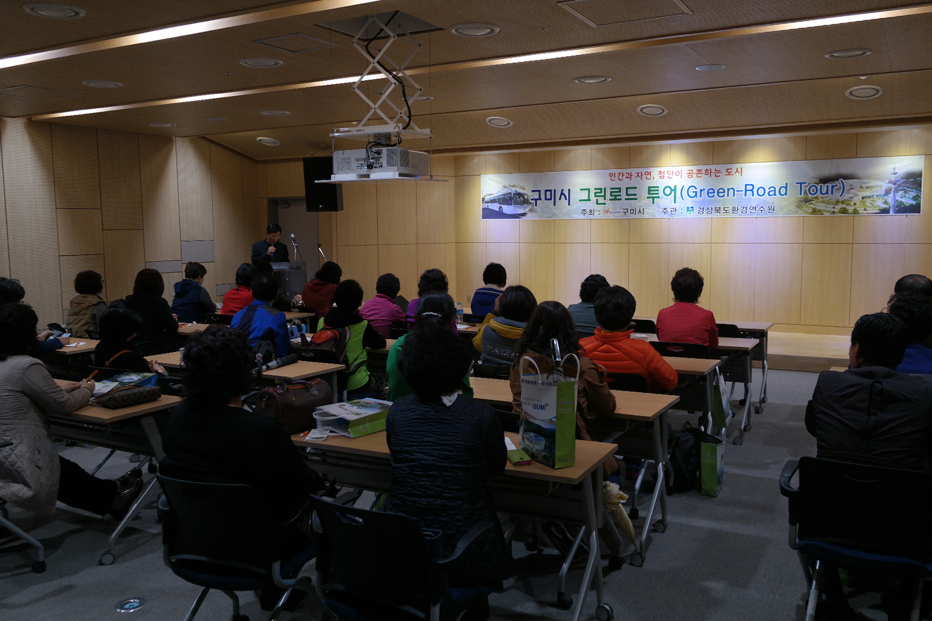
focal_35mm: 30
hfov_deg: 61.9
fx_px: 777
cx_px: 466
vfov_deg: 43.6
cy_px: 310
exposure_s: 1/40
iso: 400
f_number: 3.5
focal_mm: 20
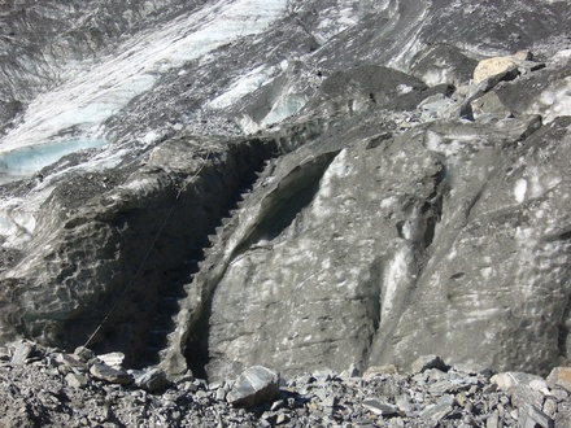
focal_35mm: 70
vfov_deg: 21.0
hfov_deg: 27.8
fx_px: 1155
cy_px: 214
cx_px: 286
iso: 80
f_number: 4
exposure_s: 1/500
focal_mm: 11.5
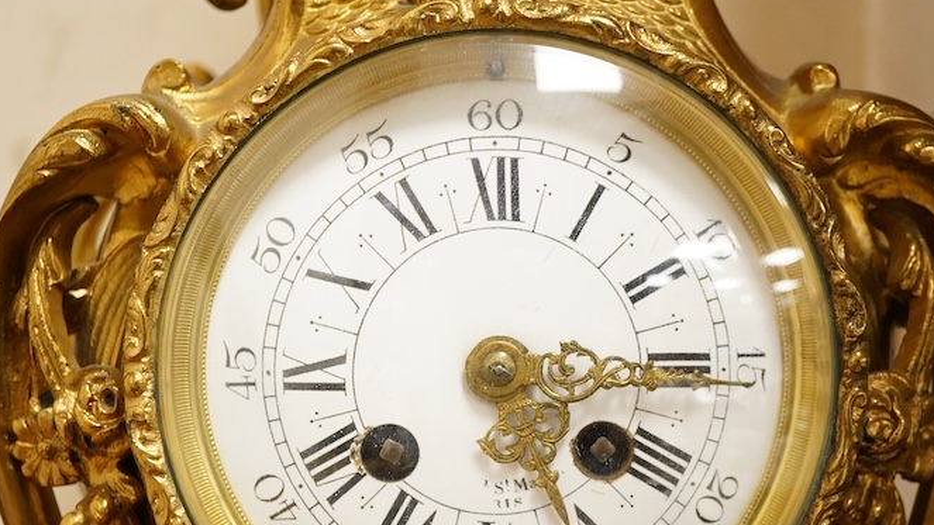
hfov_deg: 26.5
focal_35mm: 80
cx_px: 478
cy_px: 372
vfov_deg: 15.1
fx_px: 1981
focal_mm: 30
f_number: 4.5
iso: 2500
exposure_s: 1/160
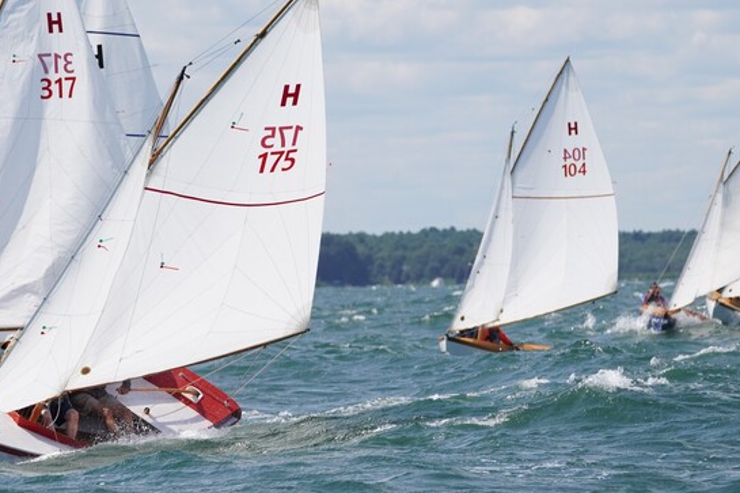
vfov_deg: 3.3
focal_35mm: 421
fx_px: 8645
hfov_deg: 4.9
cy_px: 246
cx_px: 253
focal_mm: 191
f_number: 5.6
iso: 200
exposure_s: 1/1600
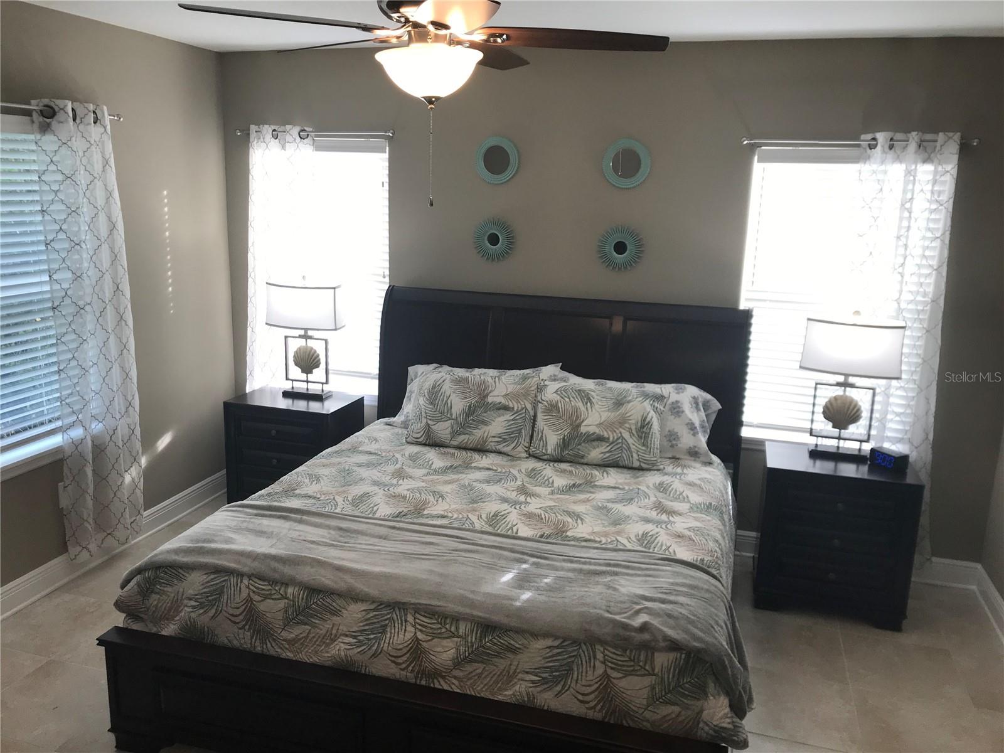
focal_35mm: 28
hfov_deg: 63.4
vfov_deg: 49.7
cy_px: 376
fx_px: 812
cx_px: 502
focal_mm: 3.99
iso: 25
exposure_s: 1/60
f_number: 1.8
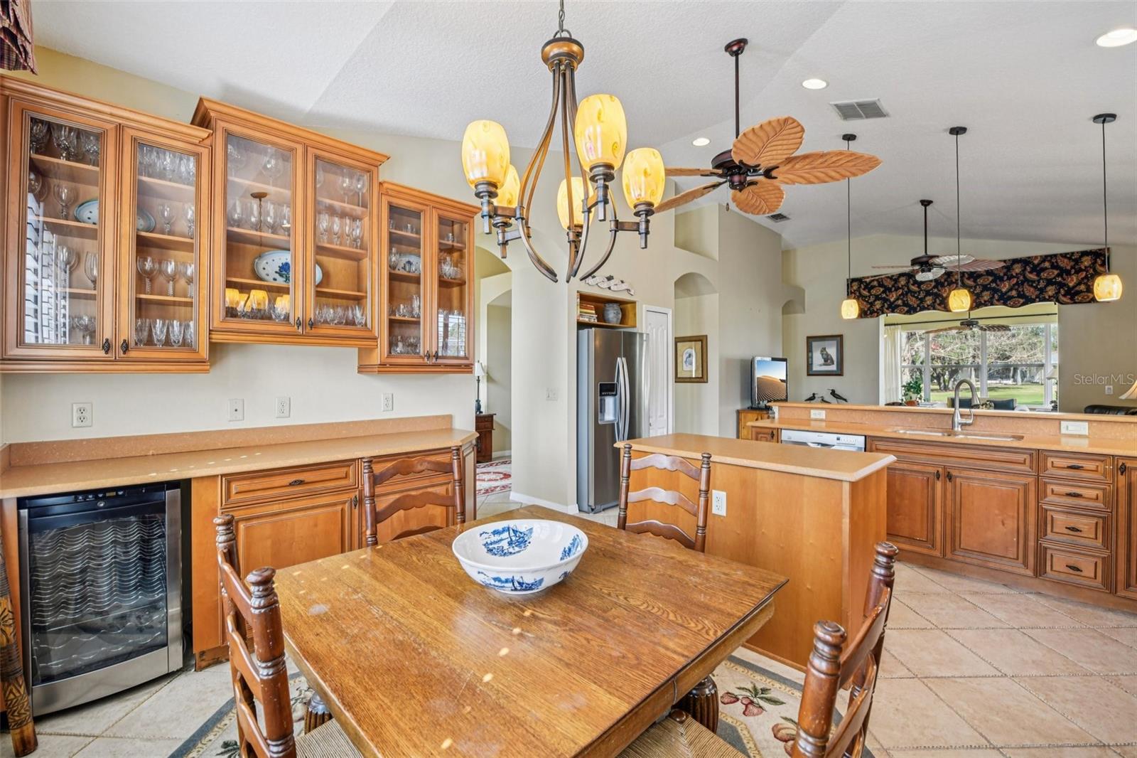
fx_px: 474
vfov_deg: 77.3
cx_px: 568
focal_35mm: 15
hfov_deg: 100.4
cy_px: 379
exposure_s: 1/13
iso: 400
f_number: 8
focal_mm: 15
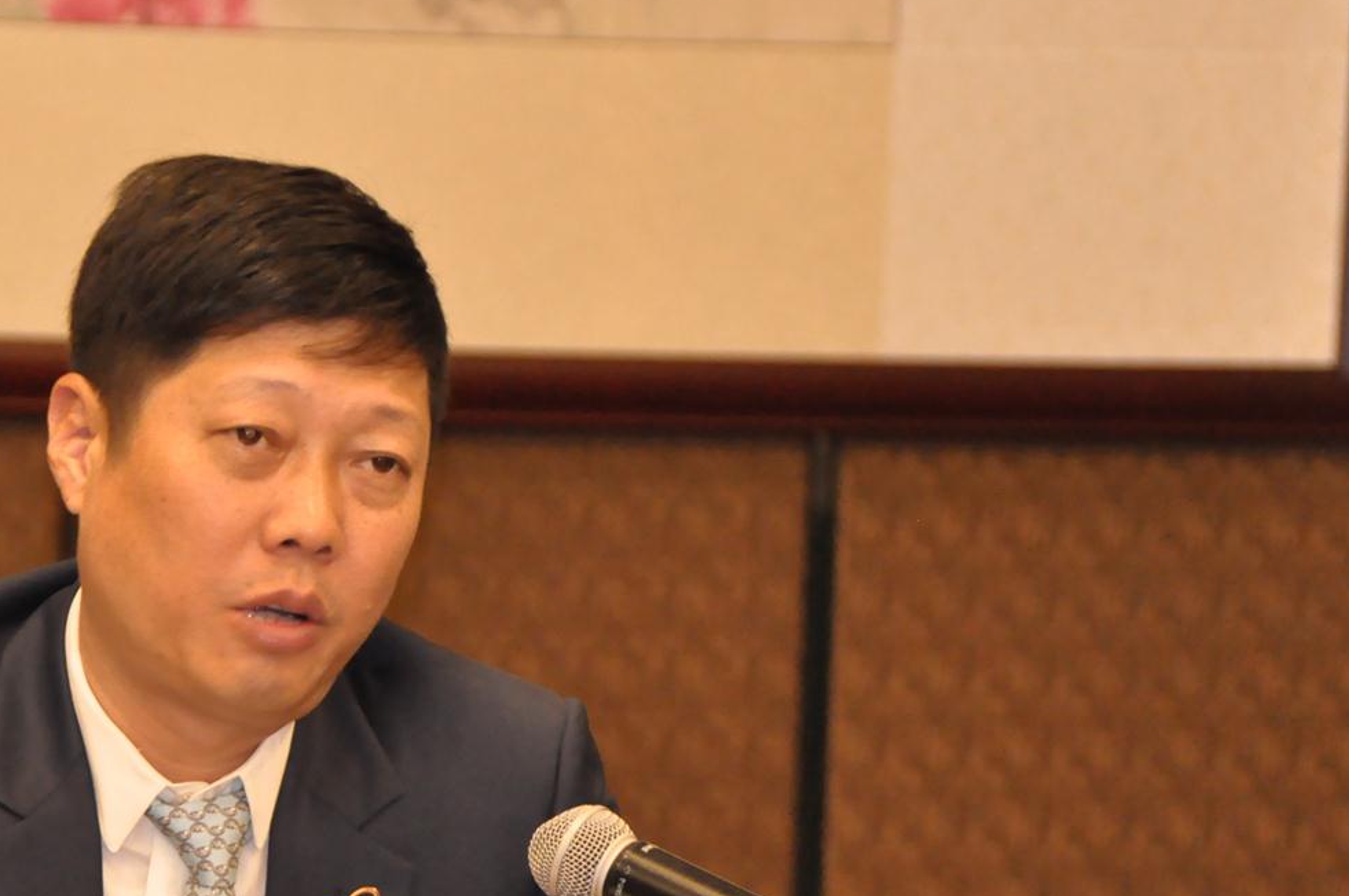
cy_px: 674
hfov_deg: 5.8
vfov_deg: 3.9
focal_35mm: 354
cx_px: 490
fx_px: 13247
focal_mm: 135
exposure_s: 1/30
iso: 2500
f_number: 5.6
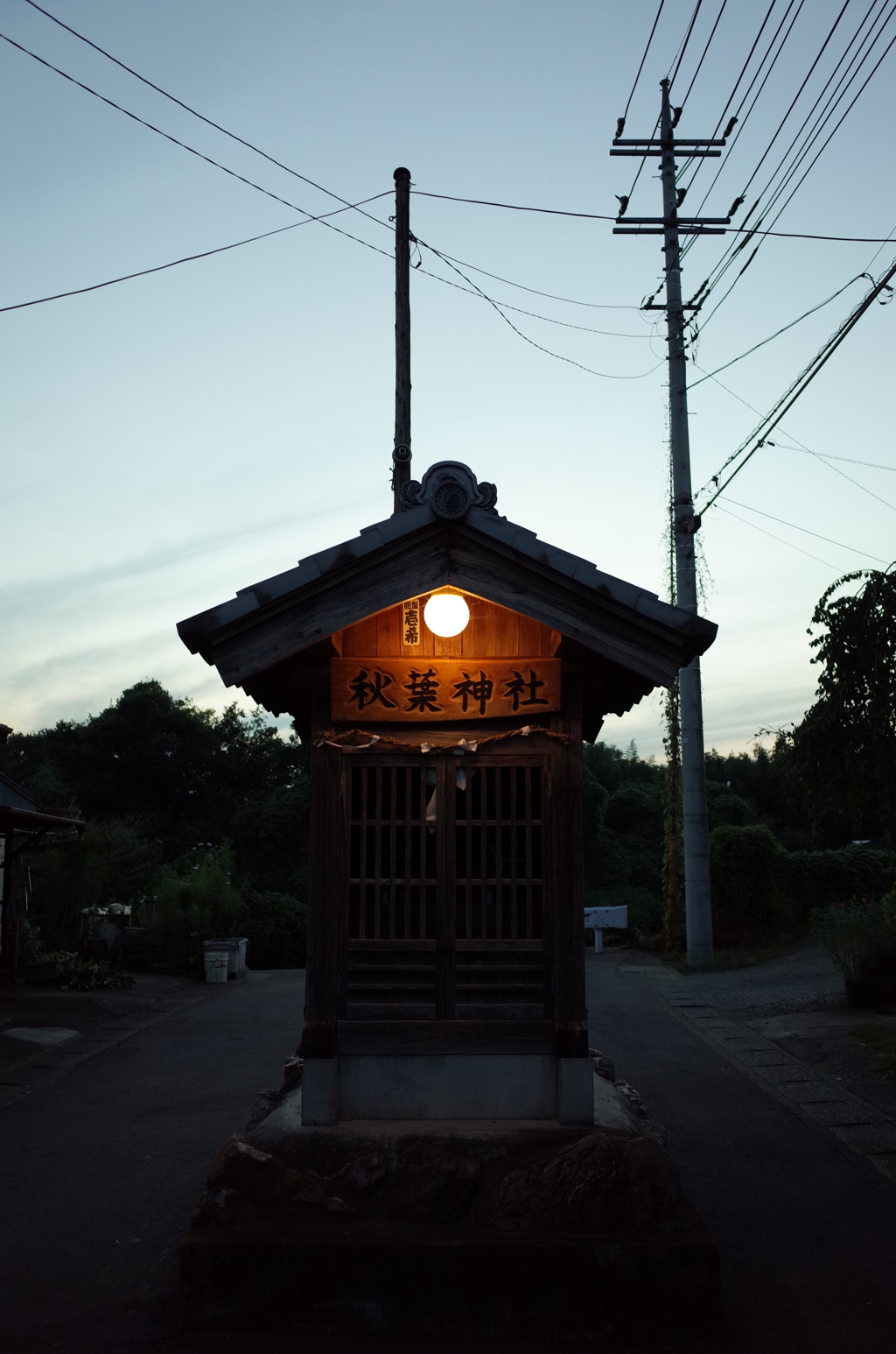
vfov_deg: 65.6
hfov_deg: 46.2
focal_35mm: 28
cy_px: 677
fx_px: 1050
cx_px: 448
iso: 140
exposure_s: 1/40
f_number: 2.8
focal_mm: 18.3
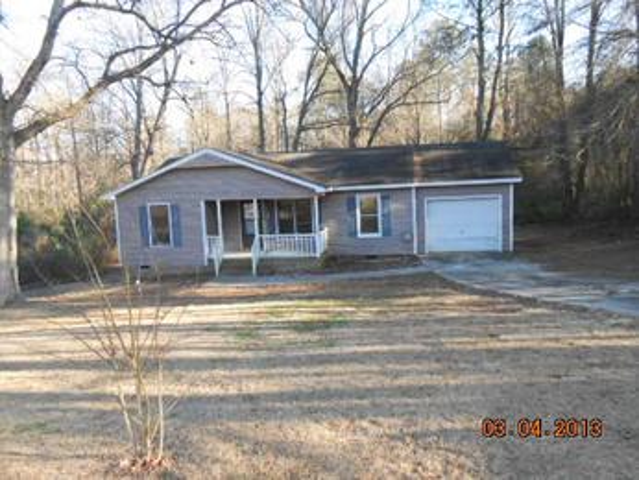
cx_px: 320
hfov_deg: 67.3
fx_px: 480
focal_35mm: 26
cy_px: 240
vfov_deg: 53.1
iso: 250
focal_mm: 4.6
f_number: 3.5
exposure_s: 1/250
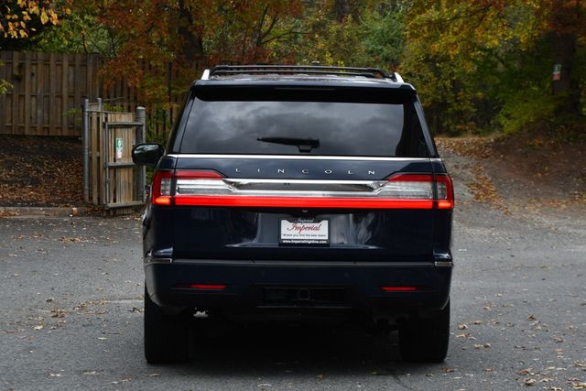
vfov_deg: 13.0
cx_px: 293
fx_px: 1709
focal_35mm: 105
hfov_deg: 19.5
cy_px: 196
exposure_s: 1/250
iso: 200
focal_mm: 70
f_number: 6.3
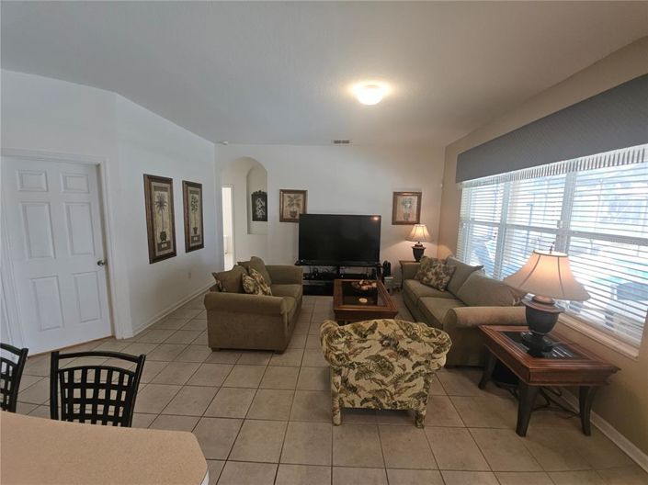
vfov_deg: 89.9
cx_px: 324
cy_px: 242
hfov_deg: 106.2
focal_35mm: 13
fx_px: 243
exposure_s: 1/60
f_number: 2.2
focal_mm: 1.7
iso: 125
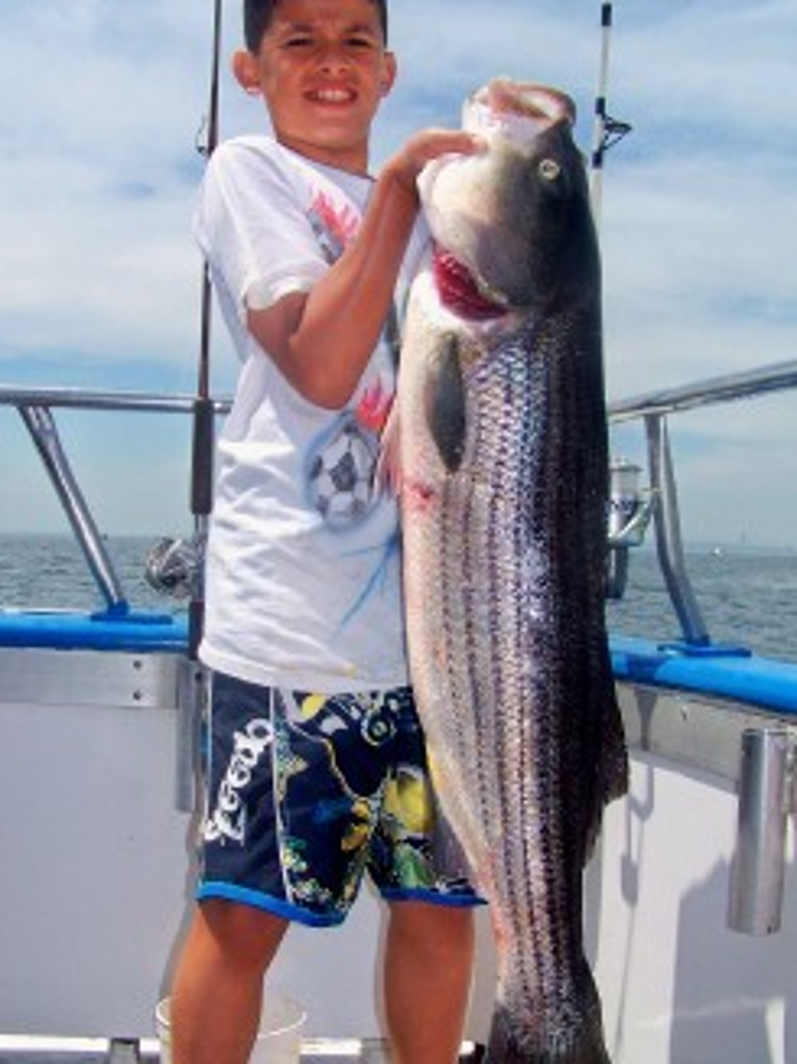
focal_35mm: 44
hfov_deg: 32.8
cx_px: 361
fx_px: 1352
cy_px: 573
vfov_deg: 42.9
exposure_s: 1/640
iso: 64
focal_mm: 5.85
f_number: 4
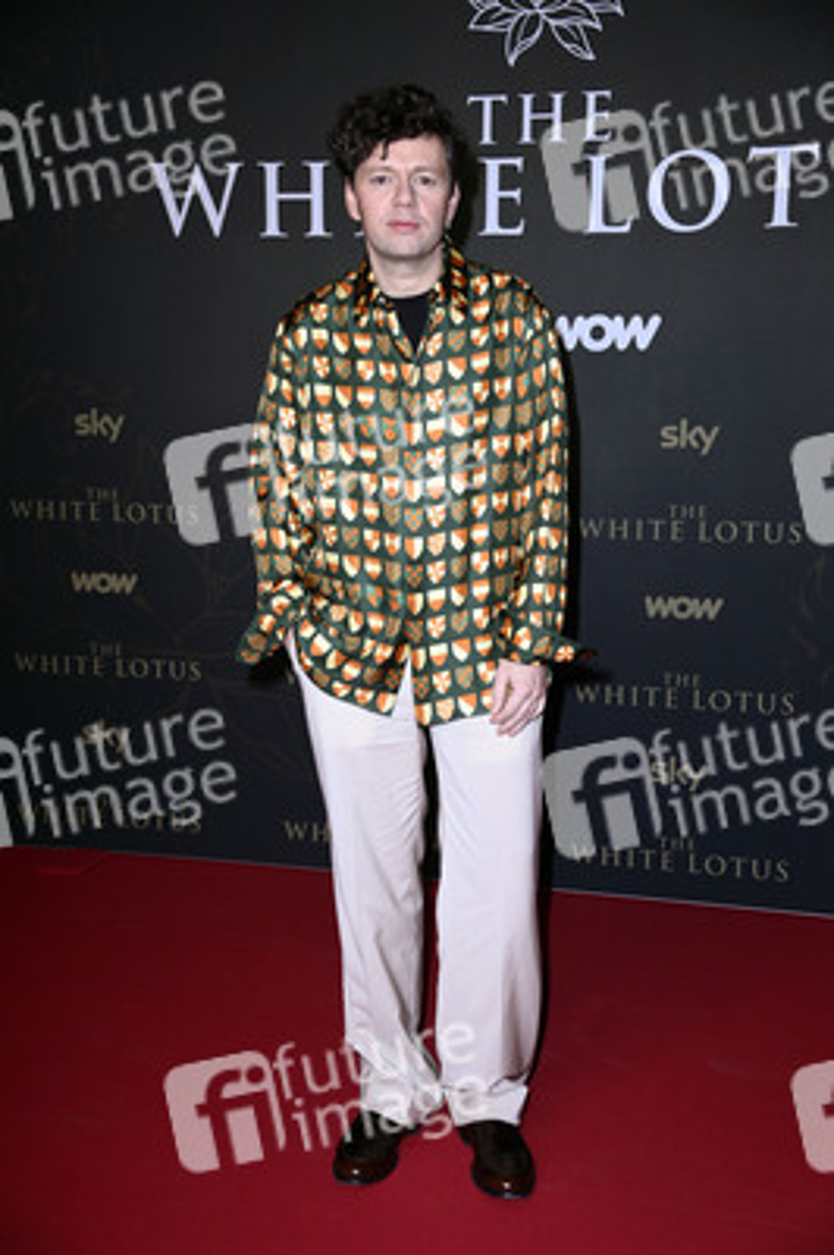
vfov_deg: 38.2
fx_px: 1810
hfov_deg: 25.9
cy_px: 628
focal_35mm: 52
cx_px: 417
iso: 800
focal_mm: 52
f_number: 4.5
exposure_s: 1/250
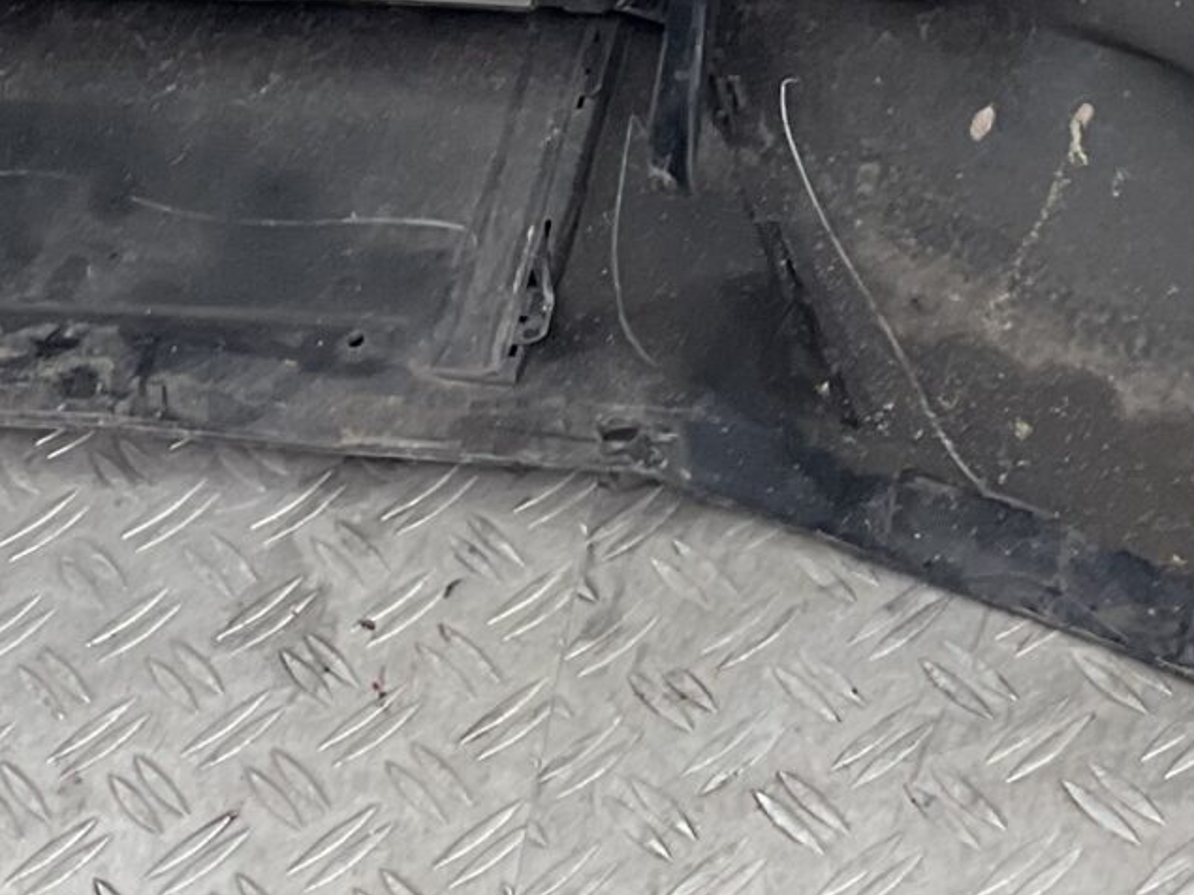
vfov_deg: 12.1
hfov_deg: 16.8
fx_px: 4035
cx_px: 496
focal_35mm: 117
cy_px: -421
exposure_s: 1/120
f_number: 1.8
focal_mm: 3
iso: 50
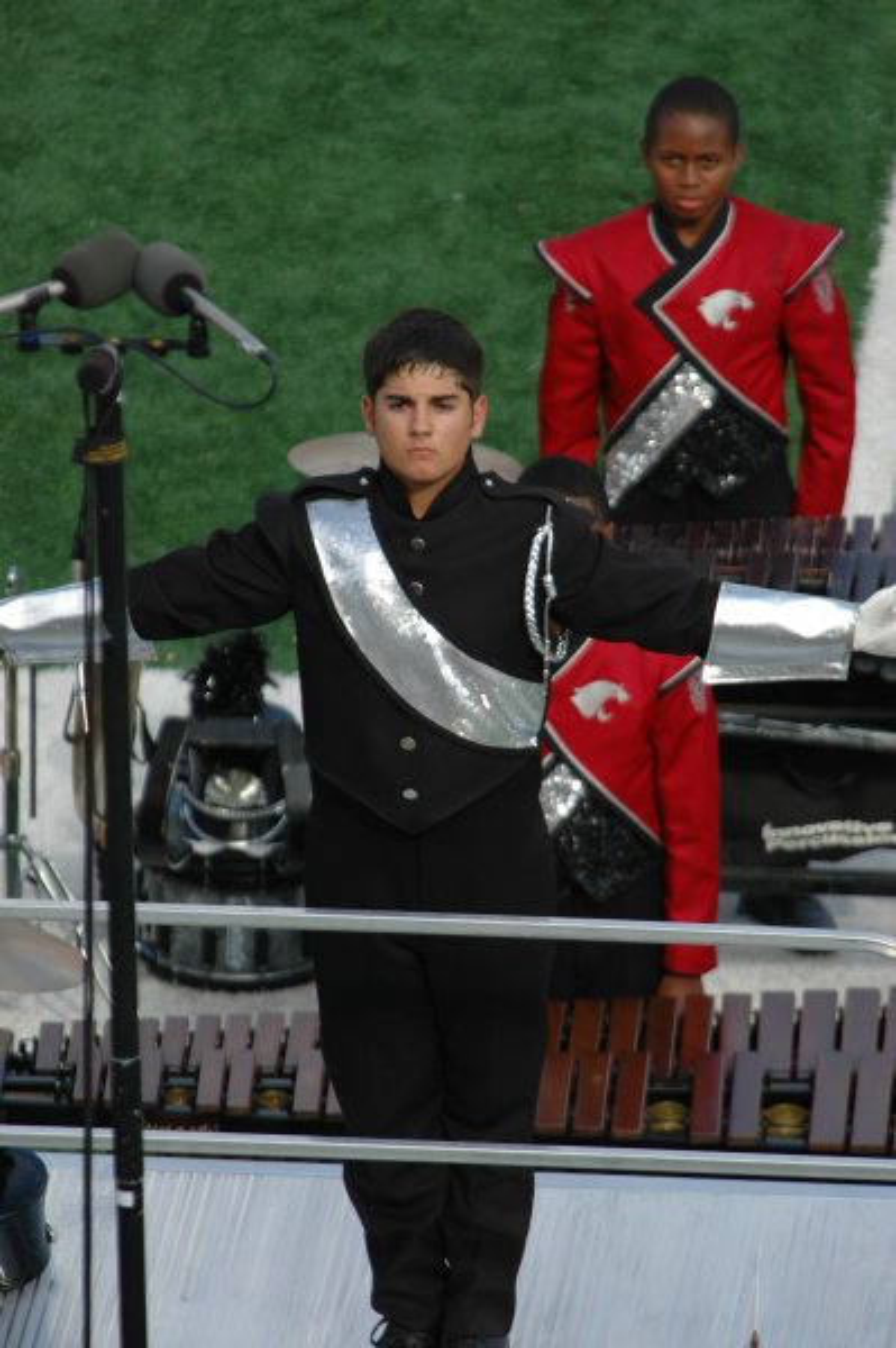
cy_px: 674
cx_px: 448
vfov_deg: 3.6
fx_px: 21315
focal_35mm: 570
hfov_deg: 2.4
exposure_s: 1/400
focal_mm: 380
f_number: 5.6
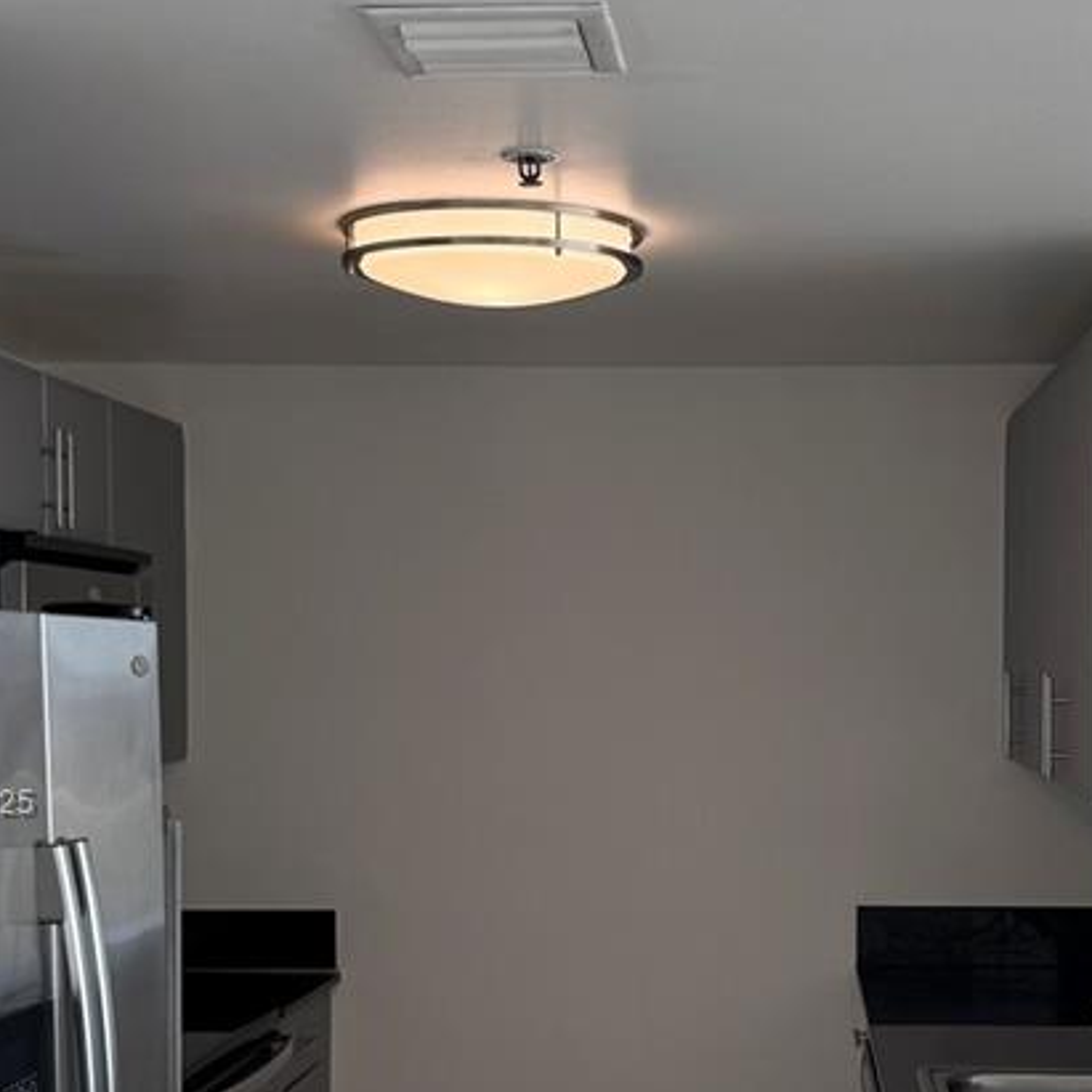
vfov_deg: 27.4
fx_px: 2213
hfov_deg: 27.5
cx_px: 744
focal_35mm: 62
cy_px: 805
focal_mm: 6.76
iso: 64
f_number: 1.78
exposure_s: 1/148
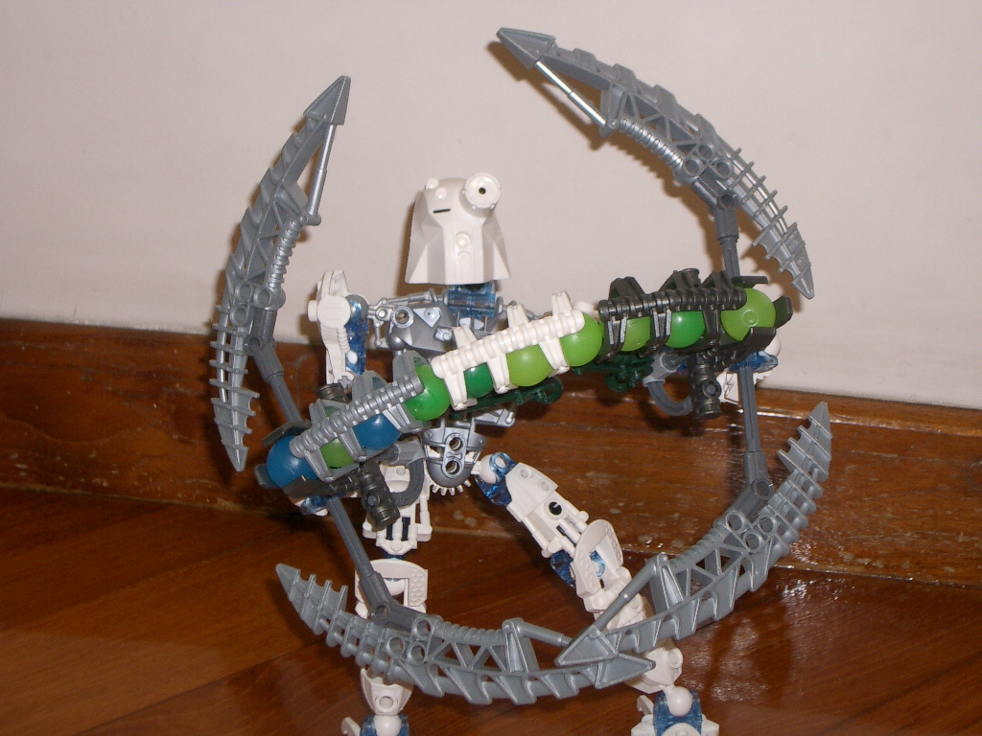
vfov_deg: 19.9
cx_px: 491
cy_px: 368
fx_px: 2099
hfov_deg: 26.3
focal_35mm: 74
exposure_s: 1/40
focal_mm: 12.2
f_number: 3.9
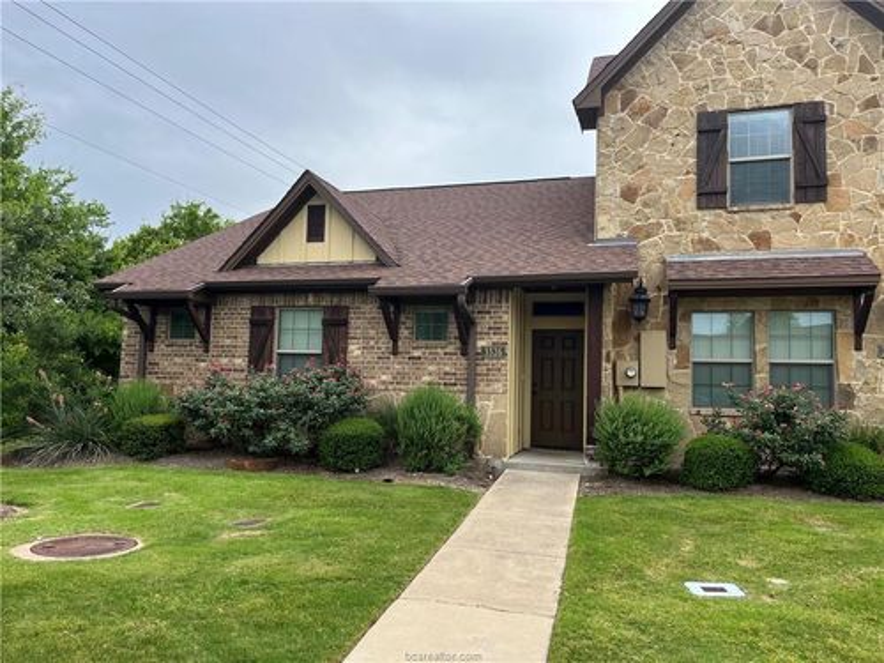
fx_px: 664
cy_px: 332
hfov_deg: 67.3
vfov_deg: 53.1
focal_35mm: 26
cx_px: 442
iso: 50
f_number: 1.6
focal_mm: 5.1
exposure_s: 1/2222
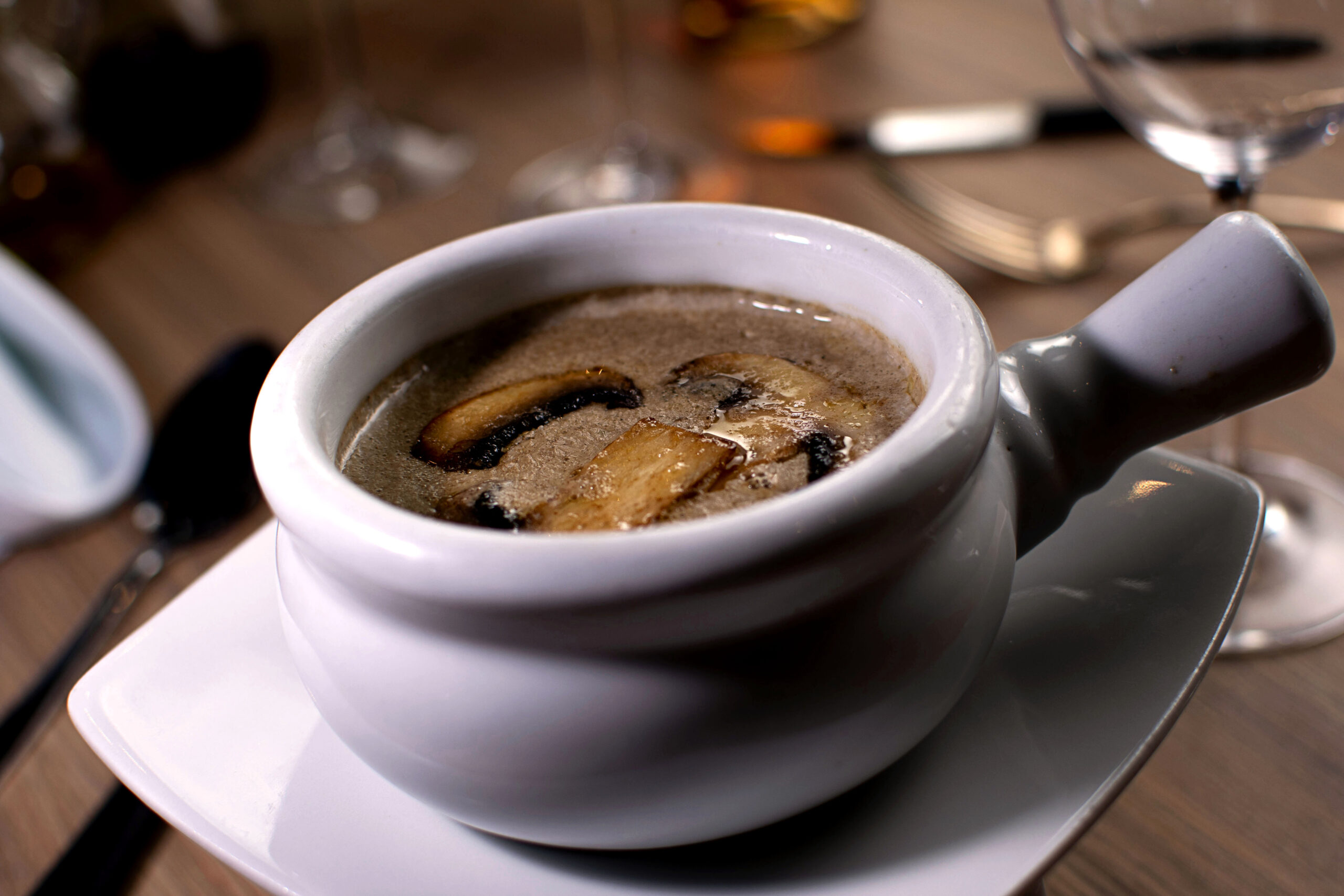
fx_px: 1941
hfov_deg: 38.2
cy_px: 448
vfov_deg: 26.0
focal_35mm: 52
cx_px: 672
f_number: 2.8
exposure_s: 1/125
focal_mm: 35
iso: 50
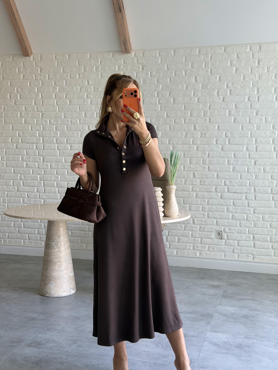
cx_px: 139
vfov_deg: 39.7
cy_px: 185
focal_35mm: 48
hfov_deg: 30.3
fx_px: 514
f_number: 1.78
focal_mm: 6.76
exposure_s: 1/121
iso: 64
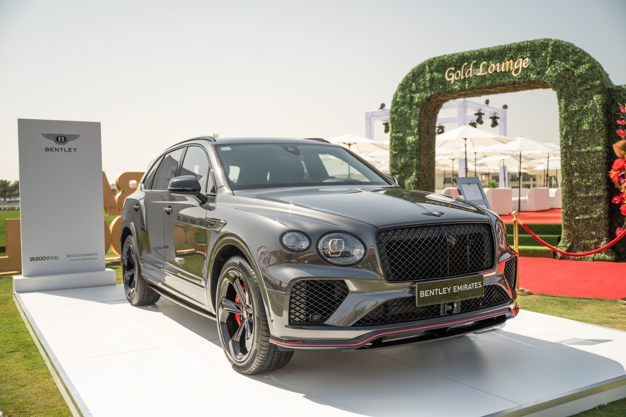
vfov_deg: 39.4
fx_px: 582
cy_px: 208
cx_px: 313
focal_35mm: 34
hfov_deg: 56.5
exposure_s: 1/6000
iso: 140
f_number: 2.8
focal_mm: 33.5
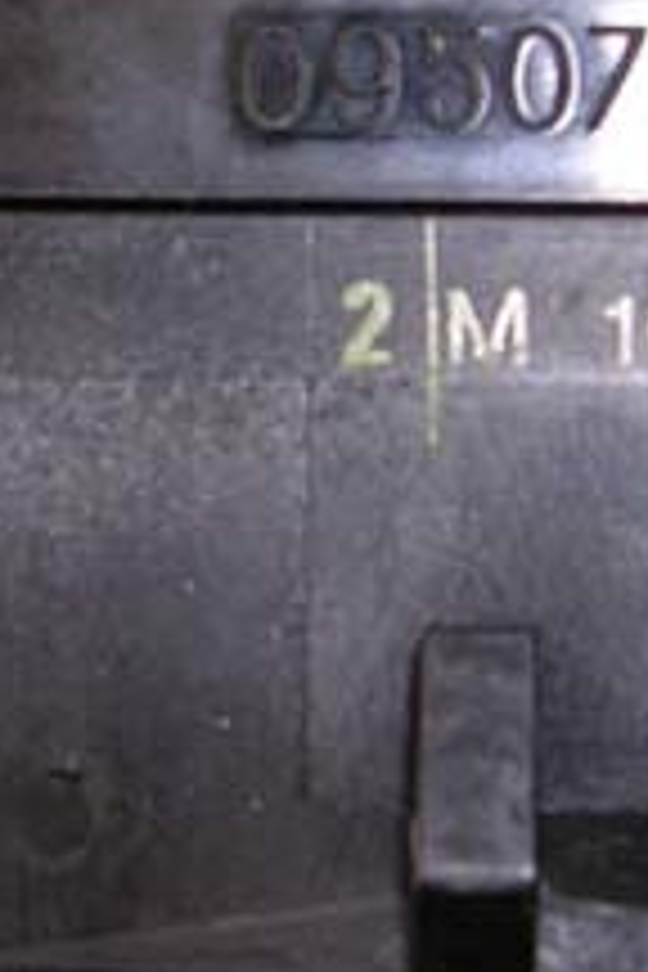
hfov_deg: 11.7
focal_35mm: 117
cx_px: 410
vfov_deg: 17.4
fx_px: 3159
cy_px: 243
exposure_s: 1/60.1
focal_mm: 5.8
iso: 50
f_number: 2.8
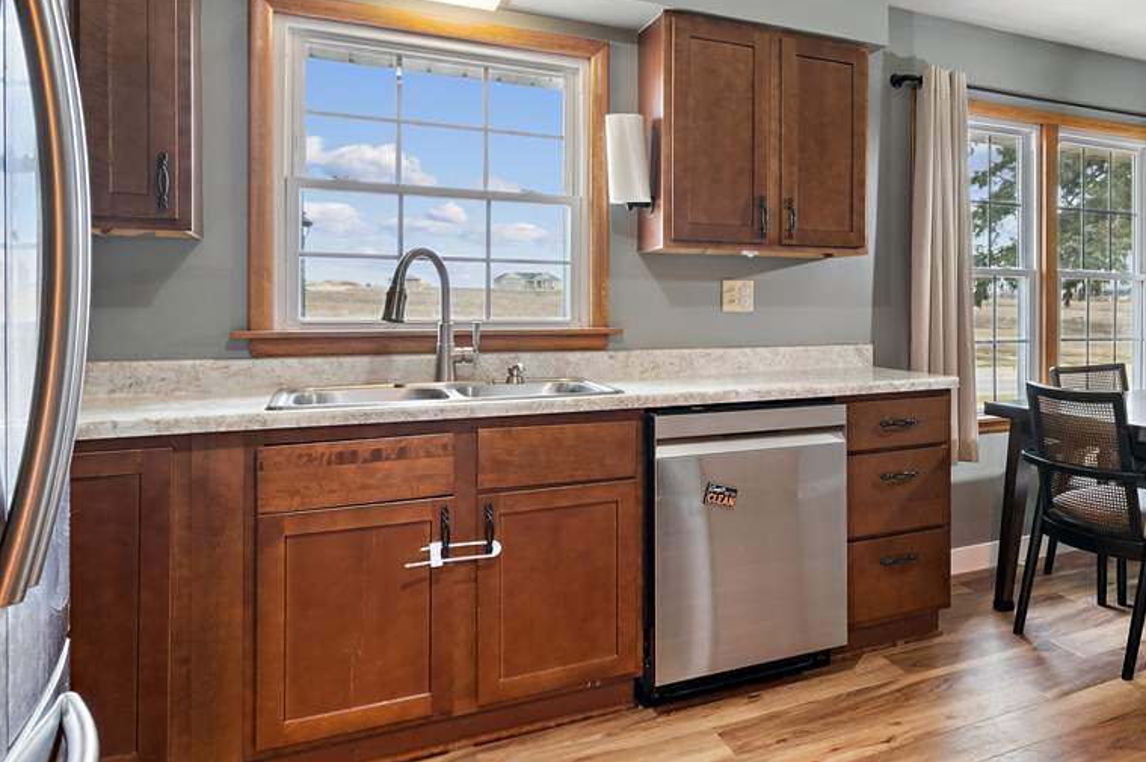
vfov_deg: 47.5
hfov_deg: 62.2
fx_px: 859
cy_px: 297
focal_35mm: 27
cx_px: 904
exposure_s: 1/10
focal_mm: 16
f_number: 8
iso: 400
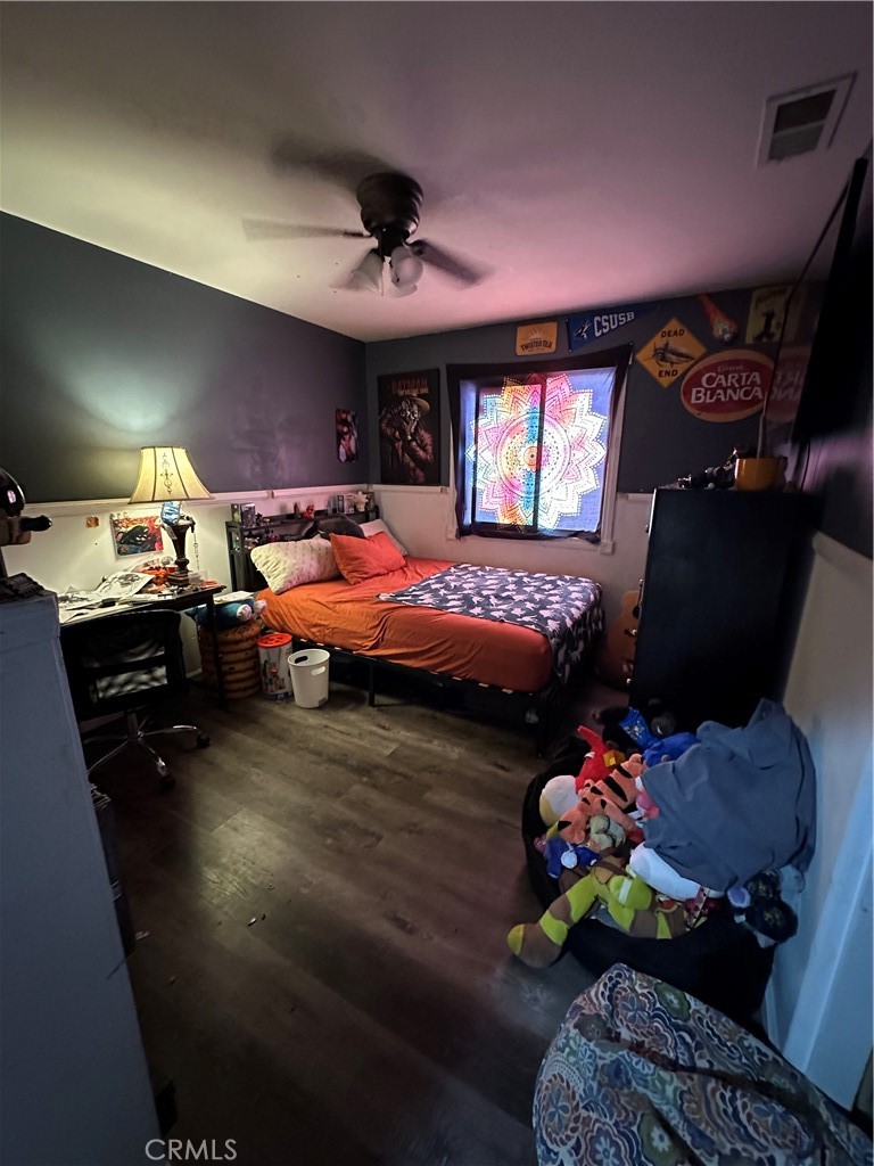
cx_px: 437
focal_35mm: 14
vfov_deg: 102.1
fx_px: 471
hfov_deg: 85.7
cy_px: 583
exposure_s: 1/40
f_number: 2.2
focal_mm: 2.22
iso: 1250
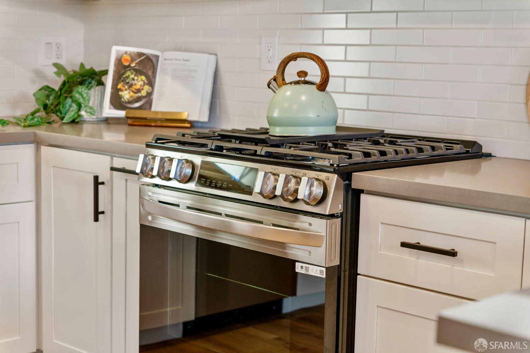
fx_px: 913
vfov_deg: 21.9
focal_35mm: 62
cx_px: 265
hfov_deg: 32.4
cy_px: 176
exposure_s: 1/10
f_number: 4
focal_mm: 62
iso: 250
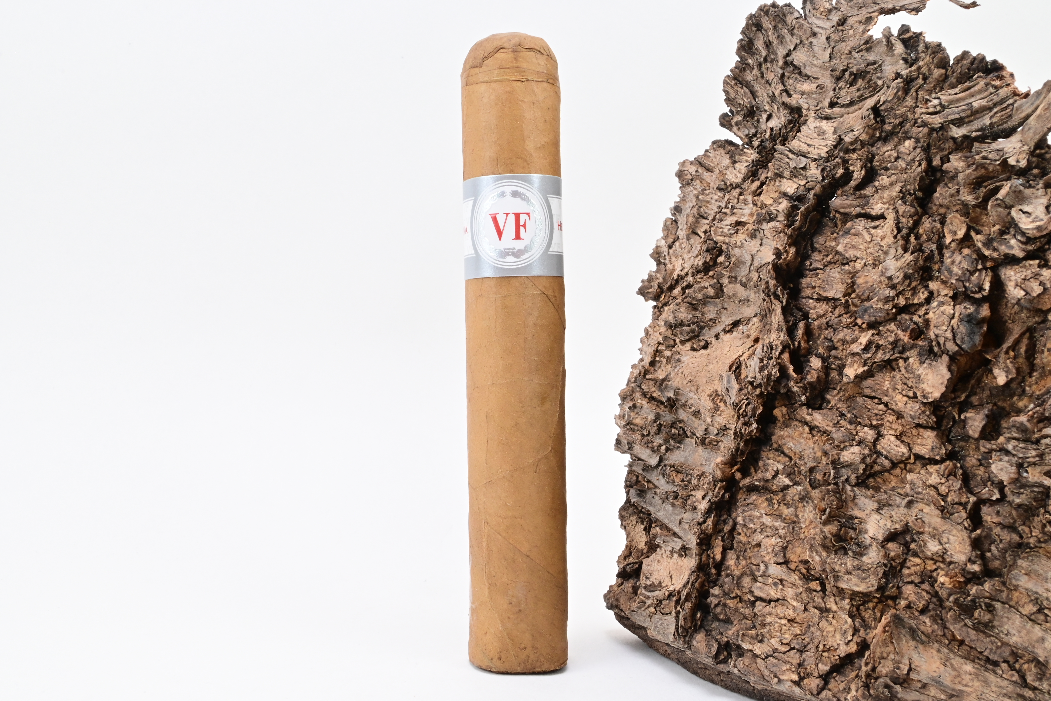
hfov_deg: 48.7
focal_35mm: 40
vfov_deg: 33.6
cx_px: 526
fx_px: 1160
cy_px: 350
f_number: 22
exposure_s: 1/15
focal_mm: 26.5
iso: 500
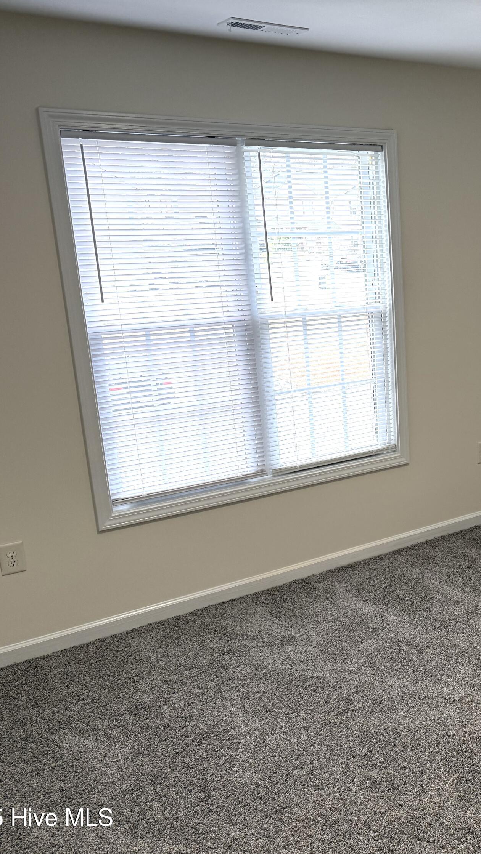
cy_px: 428
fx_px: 793
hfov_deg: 30.8
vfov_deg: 56.6
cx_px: 502
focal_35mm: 35
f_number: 1.78
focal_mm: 6.76
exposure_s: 1/172
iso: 100
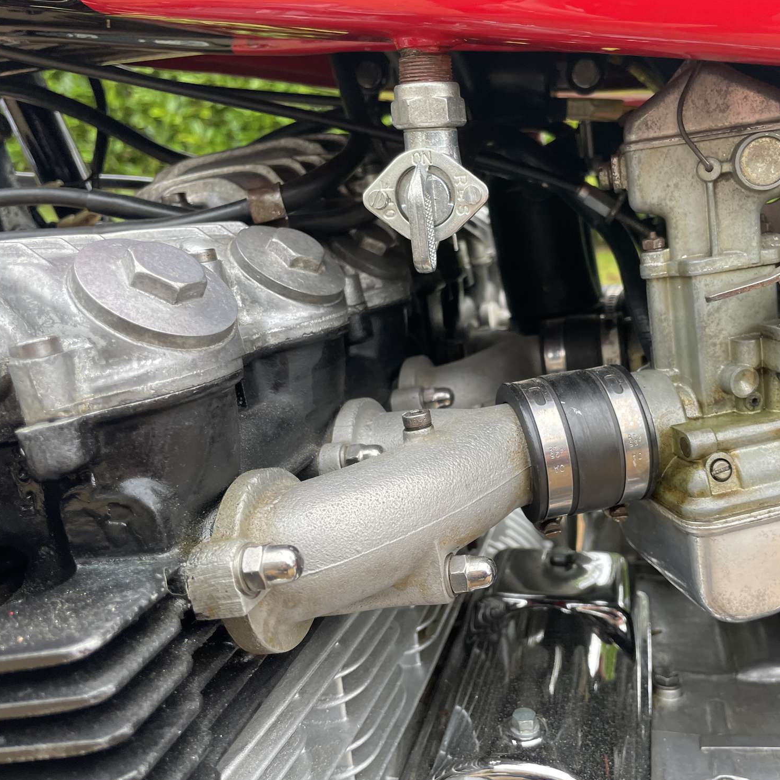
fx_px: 790
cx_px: 494
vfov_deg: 52.5
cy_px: 391
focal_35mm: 31
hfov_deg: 51.9
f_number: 1.6
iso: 80
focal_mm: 4.2
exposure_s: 1/121
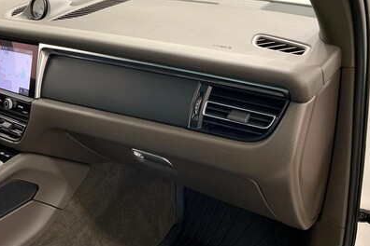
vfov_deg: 41.0
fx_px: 329
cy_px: 101
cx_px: 187
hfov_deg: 58.7
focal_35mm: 32
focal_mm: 3
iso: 50
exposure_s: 1/81
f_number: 1.8
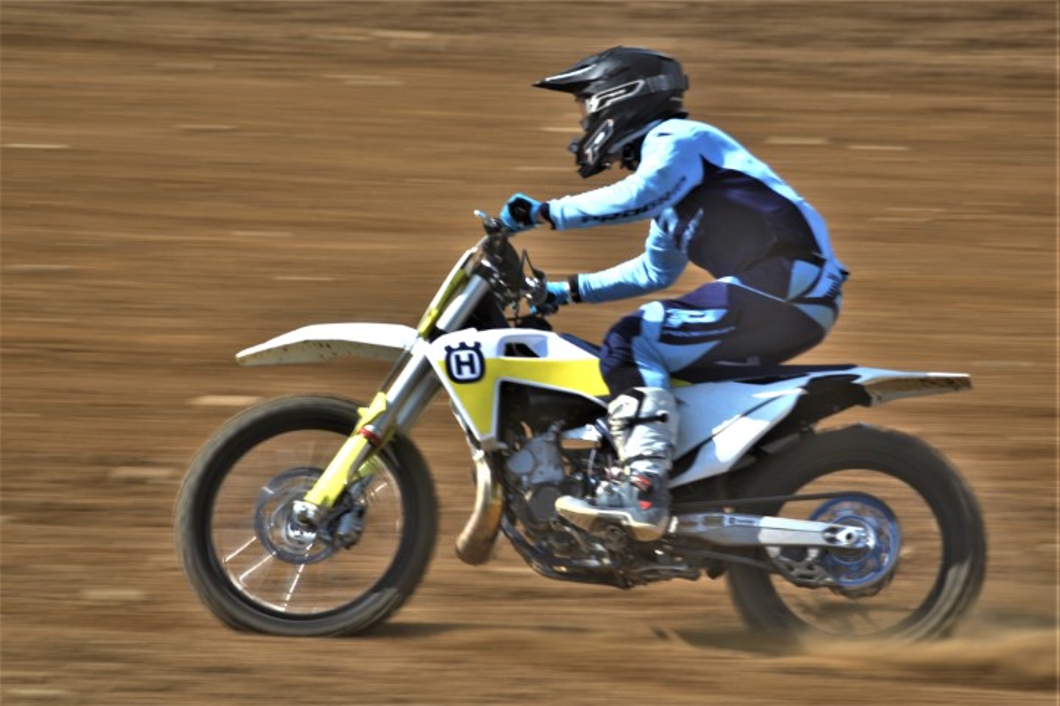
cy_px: 353
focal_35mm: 232
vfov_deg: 5.9
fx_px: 6845
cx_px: 530
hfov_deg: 8.9
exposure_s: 1/125
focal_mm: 155
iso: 100
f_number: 4.8
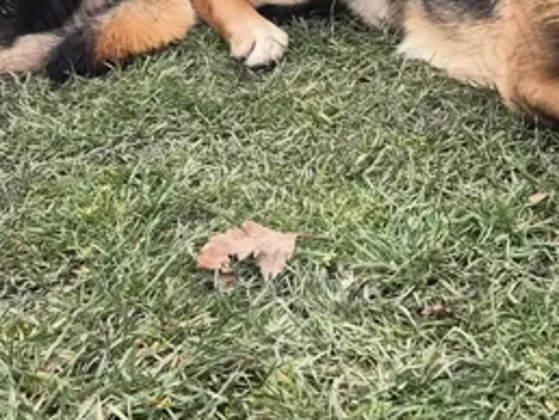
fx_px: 1439
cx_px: 358
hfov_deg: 21.9
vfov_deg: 16.5
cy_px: 65
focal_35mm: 89
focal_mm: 5.4
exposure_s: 1/180
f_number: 1.8
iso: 40
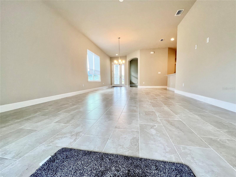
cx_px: 118
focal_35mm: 13
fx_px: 89
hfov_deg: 106.2
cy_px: 88
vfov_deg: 89.9
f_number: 1.8
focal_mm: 1.57
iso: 100
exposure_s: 1/120
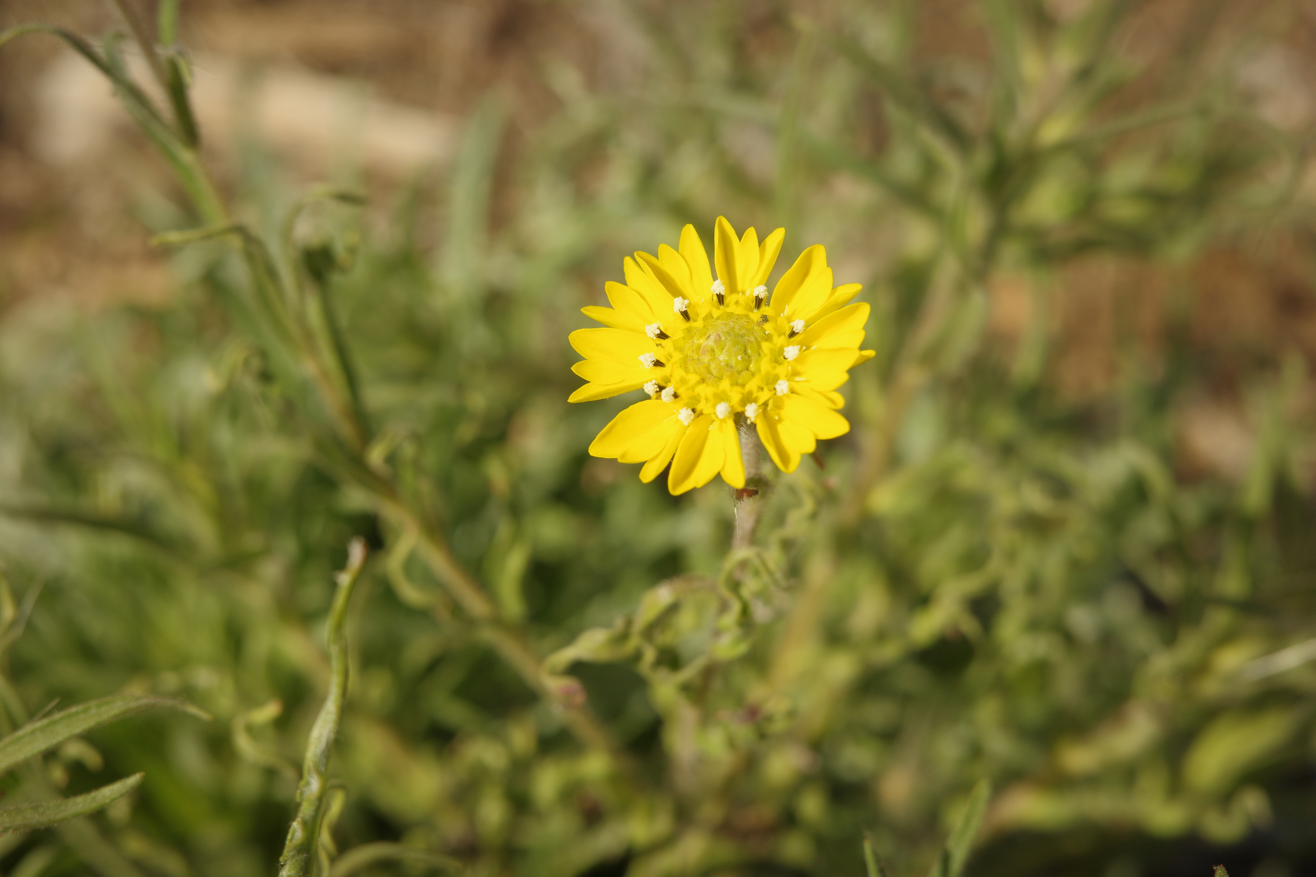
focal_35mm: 40
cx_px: 658
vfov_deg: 33.4
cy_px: 438
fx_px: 1462
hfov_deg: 48.5
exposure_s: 1/500
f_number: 5.6
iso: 200
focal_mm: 26
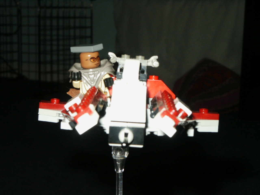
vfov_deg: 14.4
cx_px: 130
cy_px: 98
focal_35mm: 103
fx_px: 774
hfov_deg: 19.1
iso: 200
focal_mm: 20.91
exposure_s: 1/90
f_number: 8
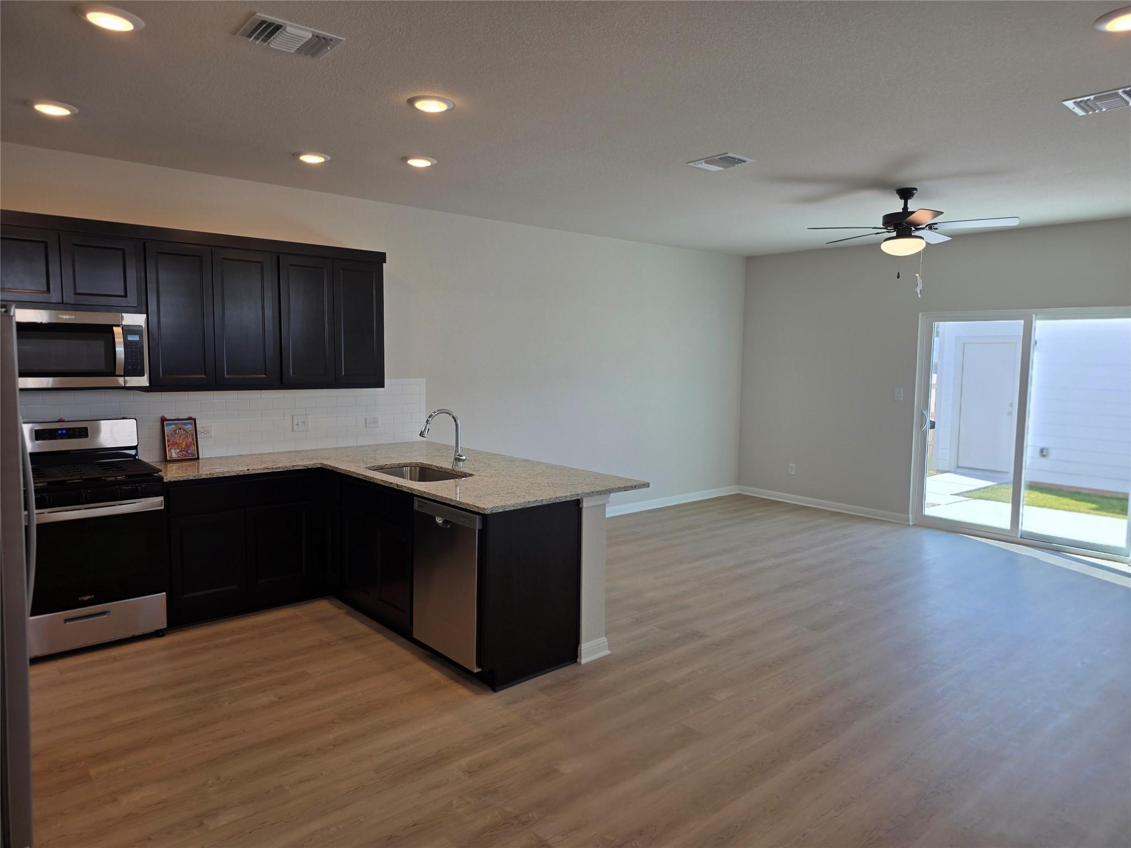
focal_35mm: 23
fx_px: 751
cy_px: 424
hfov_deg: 73.9
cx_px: 566
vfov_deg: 58.9
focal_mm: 6.25
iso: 25
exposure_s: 1/120
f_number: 1.7
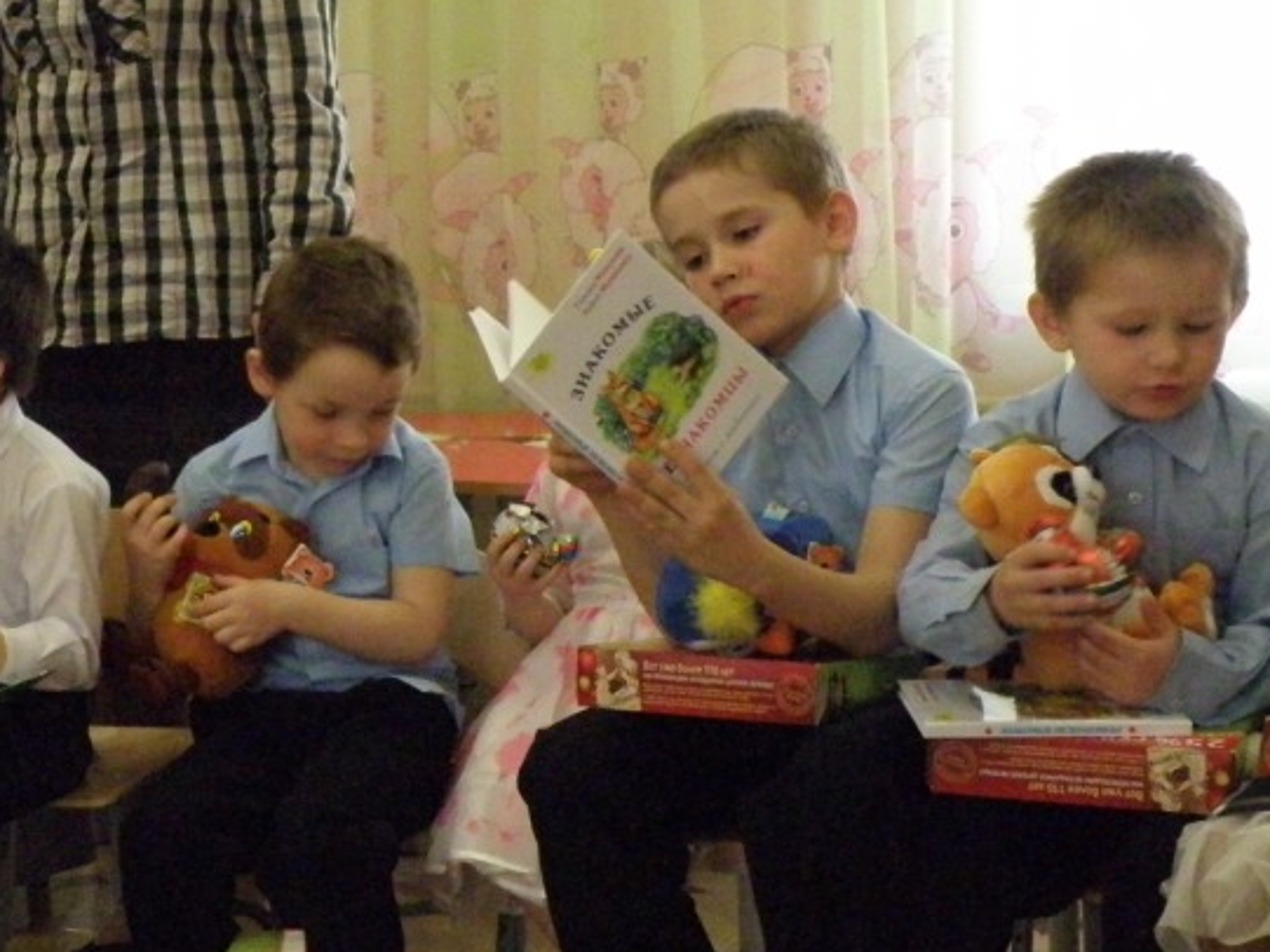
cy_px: 467
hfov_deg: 21.6
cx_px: 176
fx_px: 3266
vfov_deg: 16.6
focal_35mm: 89
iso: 800
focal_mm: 8.46
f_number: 3.4
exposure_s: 1/80
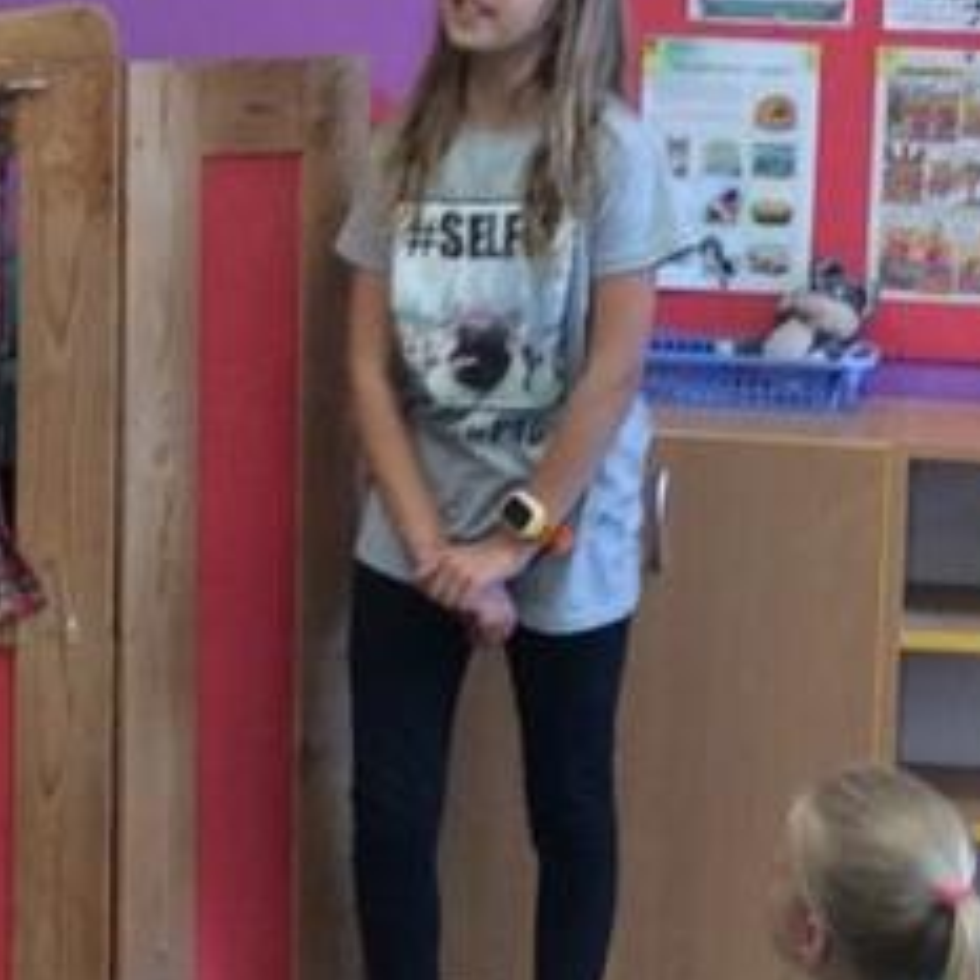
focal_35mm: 162
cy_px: 608
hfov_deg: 10.8
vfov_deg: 10.8
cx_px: 694
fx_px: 5189
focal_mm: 3.3
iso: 40
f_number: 2.4
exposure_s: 1/33
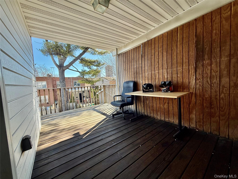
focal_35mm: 14
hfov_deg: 102.1
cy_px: 90
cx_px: 119
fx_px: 96
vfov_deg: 85.7
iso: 64
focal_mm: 2.22
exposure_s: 1/282
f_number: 2.2
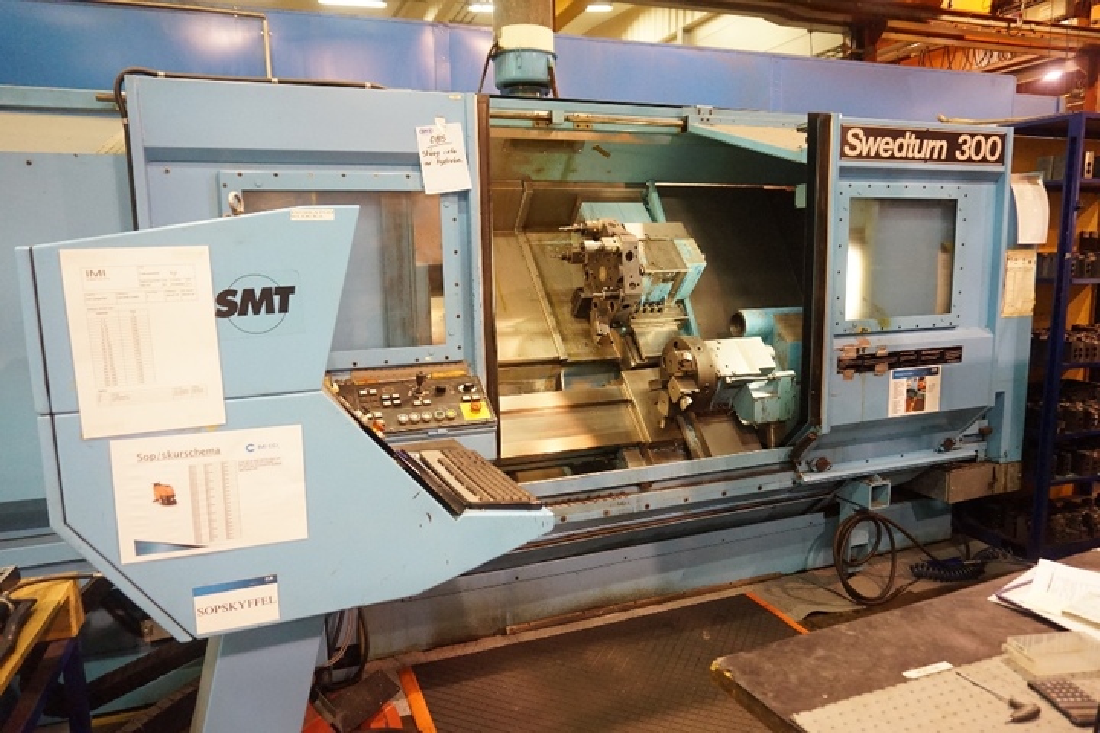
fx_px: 733
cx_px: 550
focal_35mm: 24
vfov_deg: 53.1
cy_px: 366
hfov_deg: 73.7
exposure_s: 1/80
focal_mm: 16
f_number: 3.5
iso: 3200
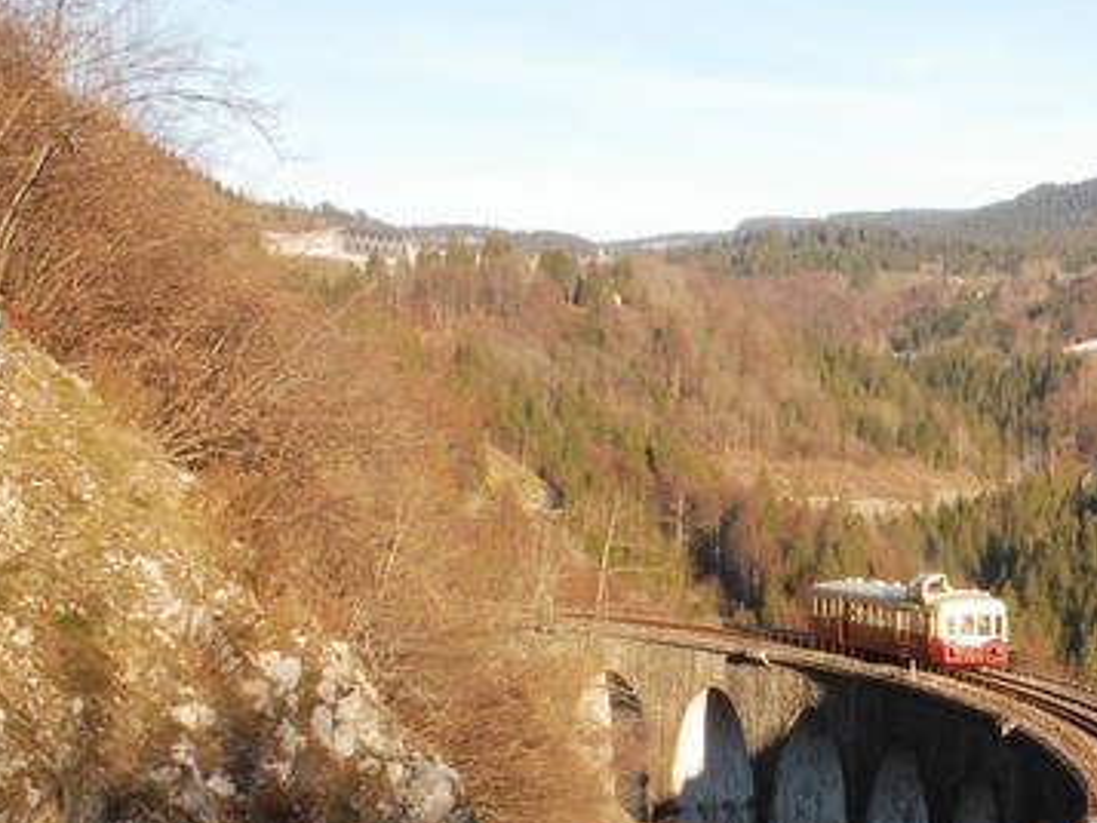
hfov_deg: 19.9
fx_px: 2980
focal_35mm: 94
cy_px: 611
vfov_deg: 15.7
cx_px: 1211
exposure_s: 1/174
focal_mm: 7.4
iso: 64
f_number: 5.6
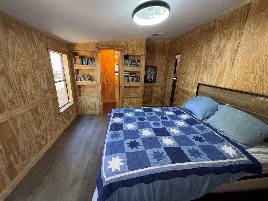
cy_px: 100
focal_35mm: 14
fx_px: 108
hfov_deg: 102.1
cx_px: 134
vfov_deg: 85.7
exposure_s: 1/69
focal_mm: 2.22
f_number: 2.2
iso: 160
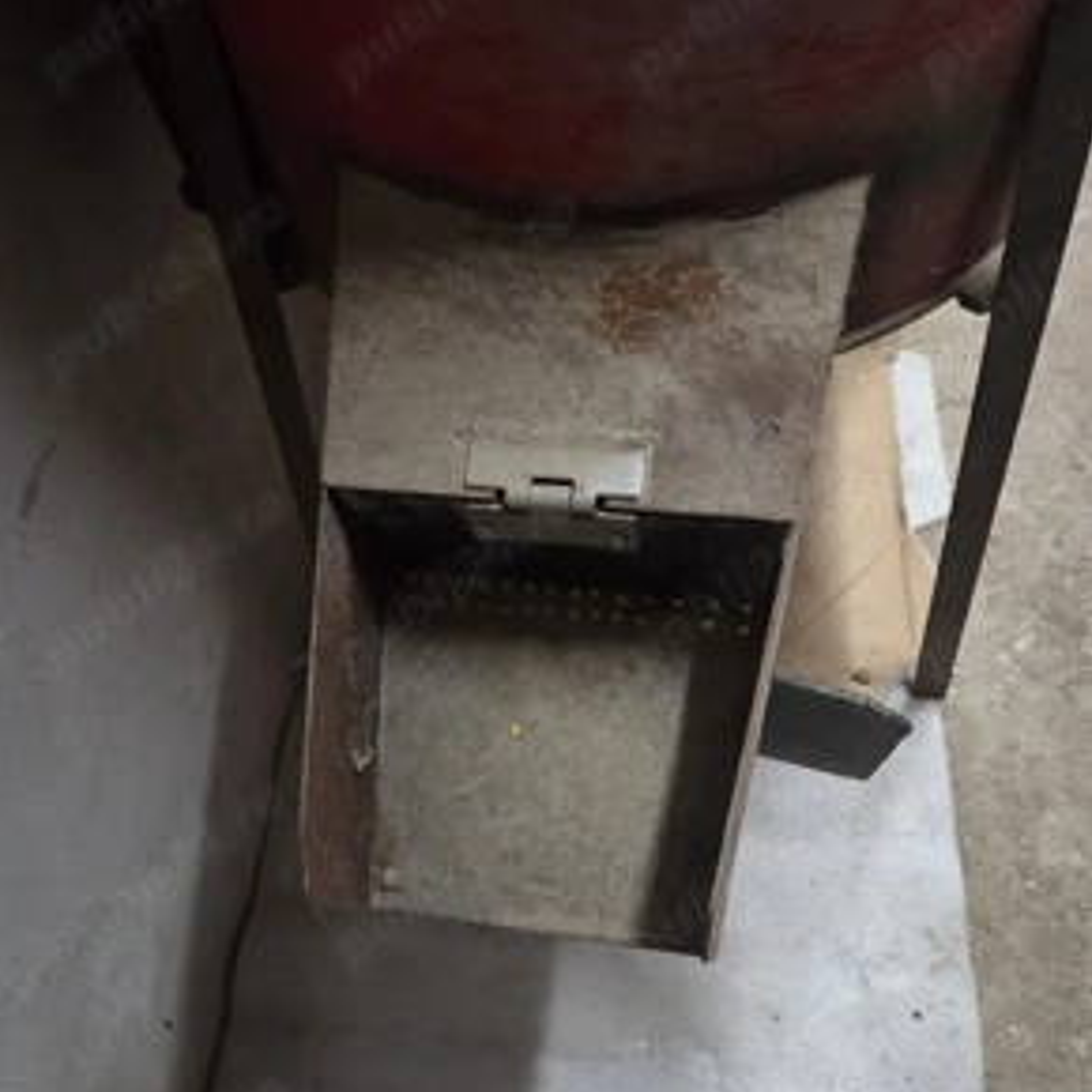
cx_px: 531
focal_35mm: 28
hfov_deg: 57.3
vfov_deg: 57.1
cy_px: 625
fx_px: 999
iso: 1250
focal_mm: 5.4
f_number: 1.8
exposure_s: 1/33.4
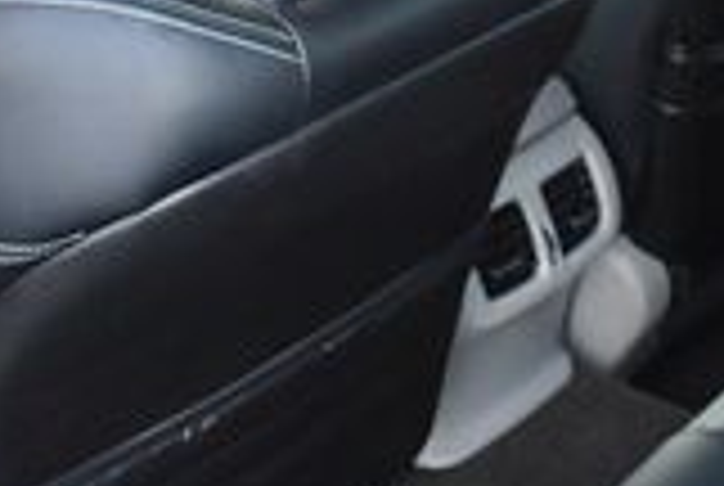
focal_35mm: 107
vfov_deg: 12.8
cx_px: 778
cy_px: 182
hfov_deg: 18.4
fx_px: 2156
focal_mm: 18
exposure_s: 1/125
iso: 1250
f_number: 3.5
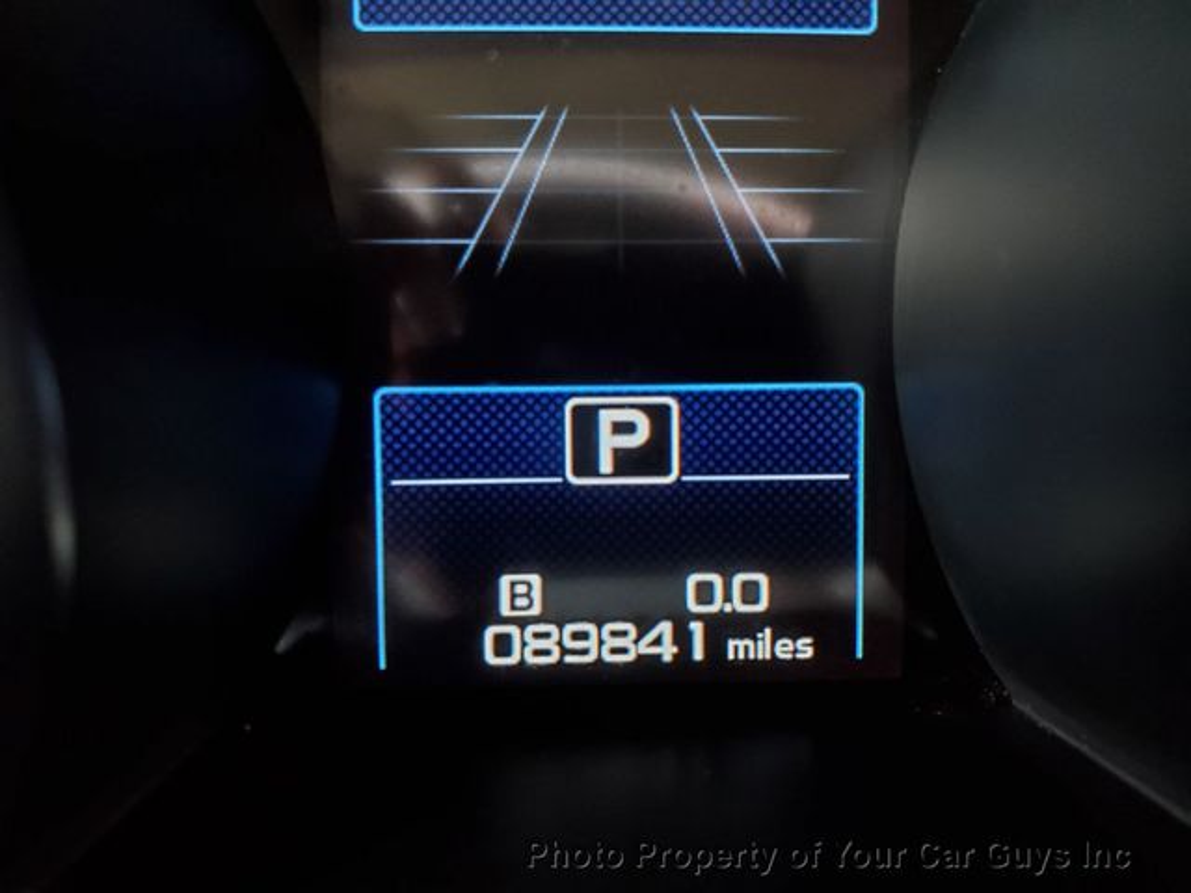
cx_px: 596
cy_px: 446
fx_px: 895
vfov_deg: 53.1
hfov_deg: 67.3
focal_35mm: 26
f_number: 2.4
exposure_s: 1/60
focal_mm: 4.3
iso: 400
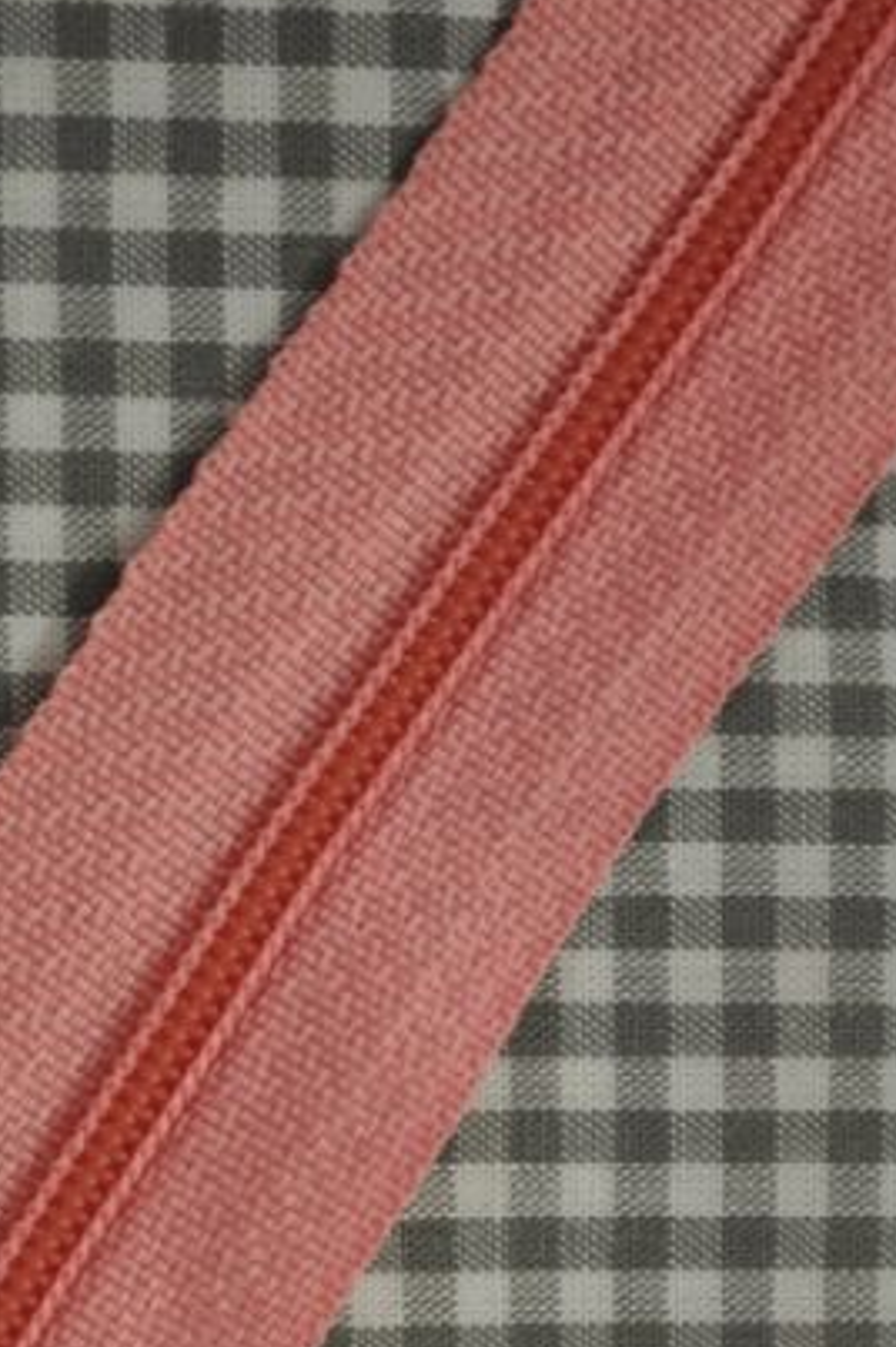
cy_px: 1260
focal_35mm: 119
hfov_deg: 11.4
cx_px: 62
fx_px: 4450
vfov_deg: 16.9
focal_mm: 40
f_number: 5.3
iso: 640
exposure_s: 1/60
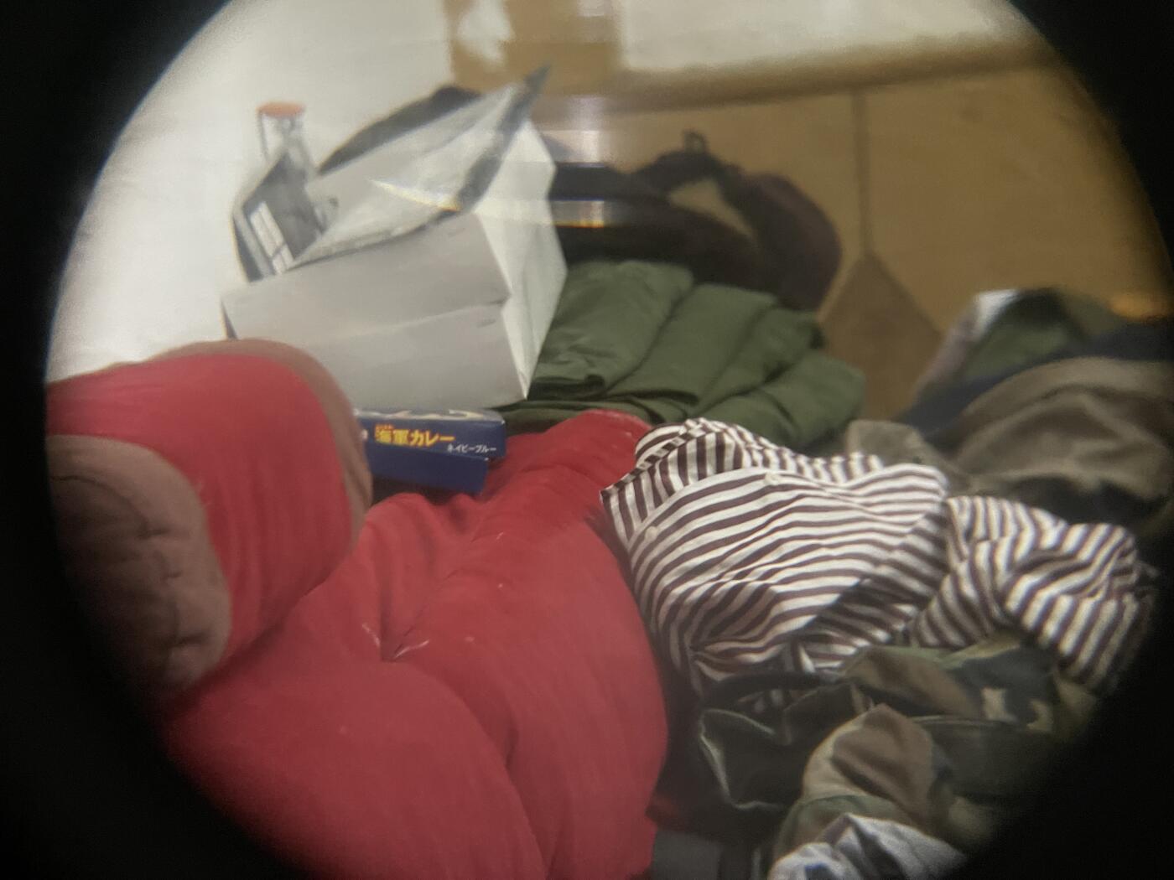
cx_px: 587
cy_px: 440
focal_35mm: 25
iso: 640
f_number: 1.6
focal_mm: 5.1
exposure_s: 1/25
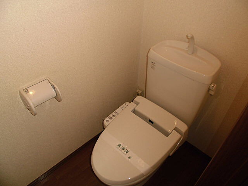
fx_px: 186
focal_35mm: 26
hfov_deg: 67.3
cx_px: 124
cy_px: 93
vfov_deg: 53.1
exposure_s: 1/60
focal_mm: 4.6
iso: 100
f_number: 3.5
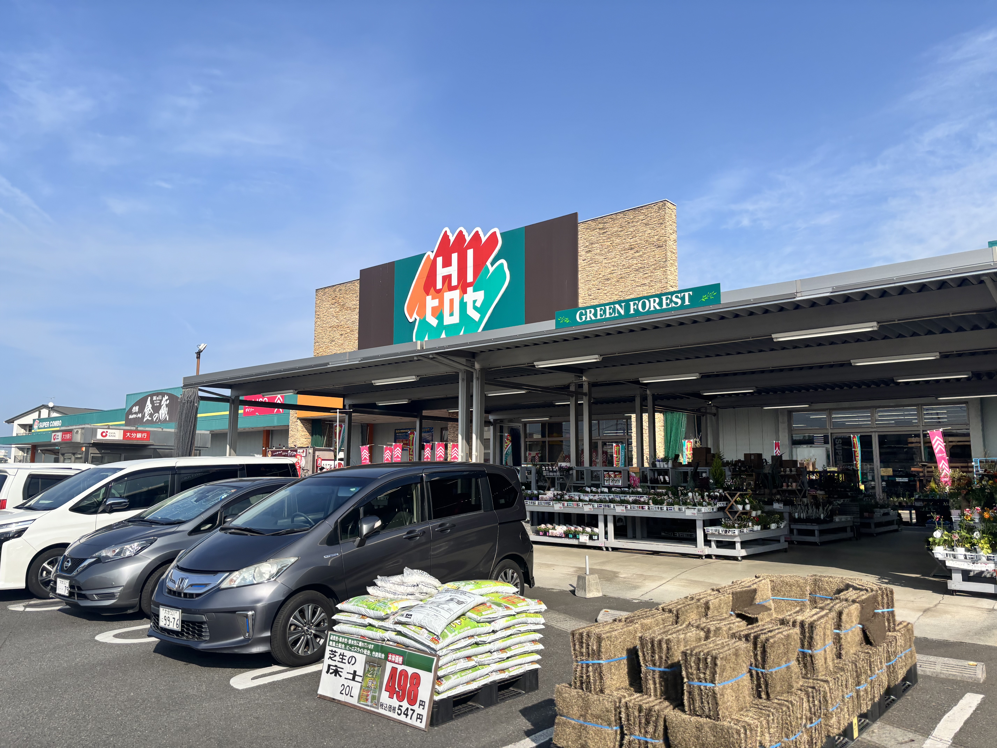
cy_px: 374
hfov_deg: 67.3
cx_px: 498
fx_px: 749
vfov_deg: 53.1
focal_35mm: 26
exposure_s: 1/3534
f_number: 1.6
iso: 50
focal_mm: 5.96
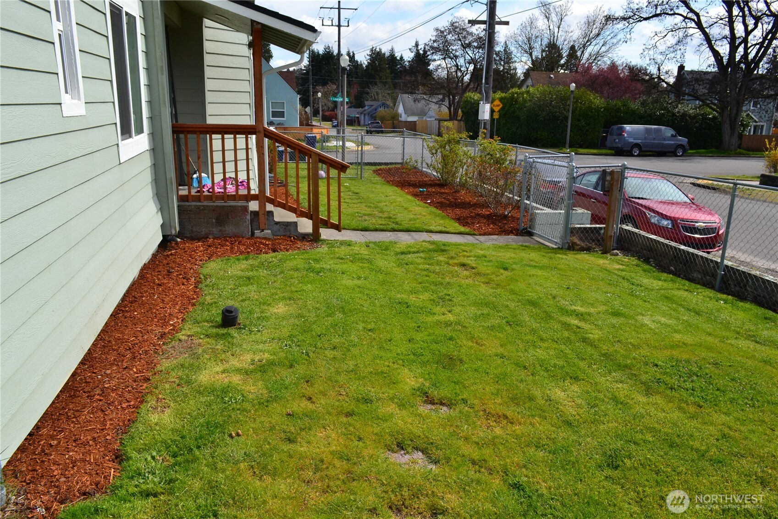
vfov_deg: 47.9
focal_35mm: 27
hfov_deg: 67.4
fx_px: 583
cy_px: 260
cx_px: 389
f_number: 11
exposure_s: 1/400
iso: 400
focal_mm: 18
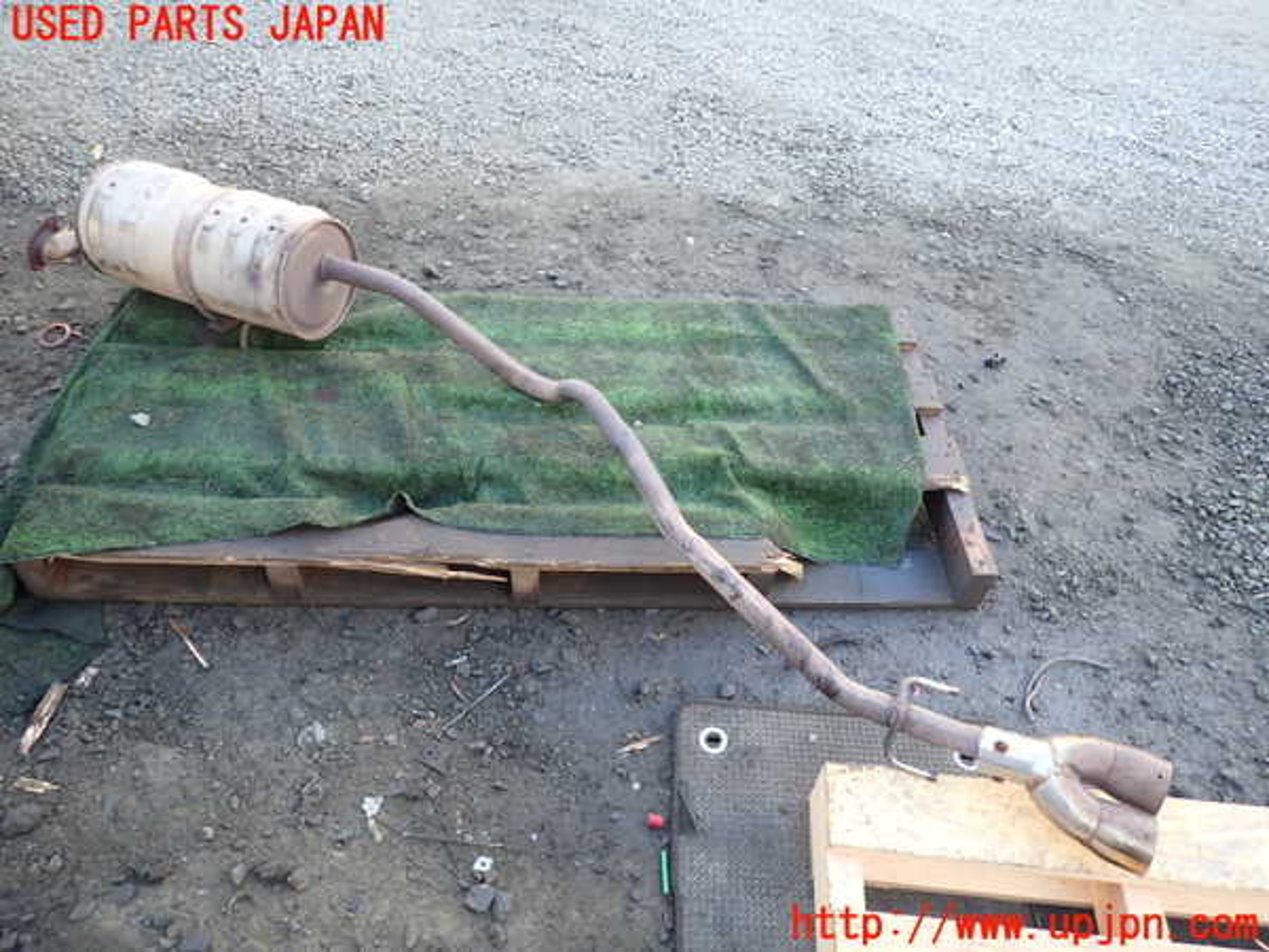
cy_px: 476
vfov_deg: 54.9
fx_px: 916
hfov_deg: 69.4
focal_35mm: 25
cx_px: 634
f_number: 2
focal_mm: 4.5
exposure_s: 1/100
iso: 100
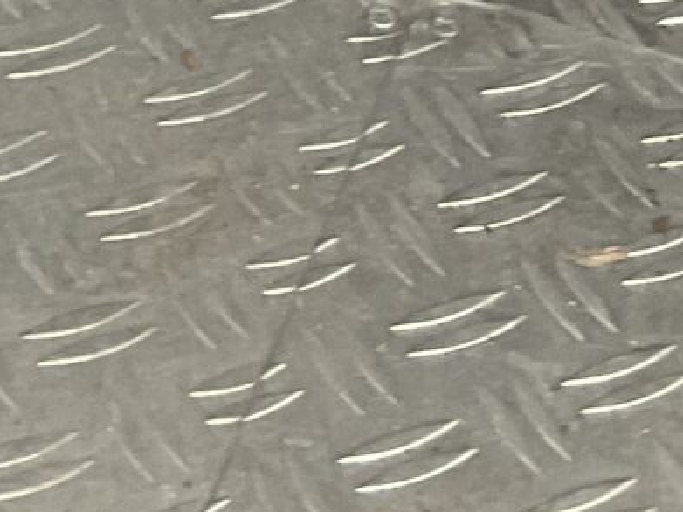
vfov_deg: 6.9
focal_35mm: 190
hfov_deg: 10.3
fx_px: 3748
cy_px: -1075
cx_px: 12
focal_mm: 3
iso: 40
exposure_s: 1/50
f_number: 1.8
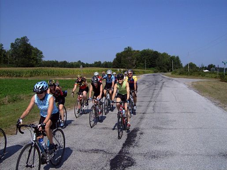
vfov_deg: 39.5
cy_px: 85
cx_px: 114
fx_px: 236
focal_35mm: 36
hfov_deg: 51.4
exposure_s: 1/1592
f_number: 4.7
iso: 100
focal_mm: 6
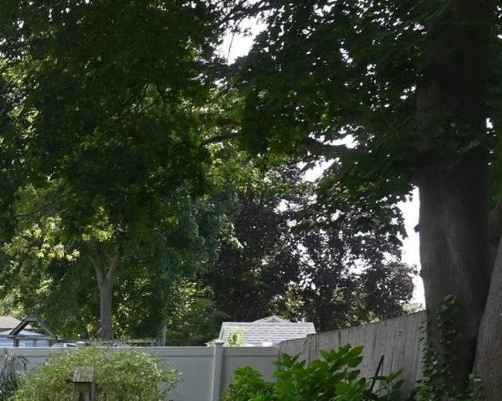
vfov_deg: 20.2
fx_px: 1055
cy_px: 478
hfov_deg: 21.7
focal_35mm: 71
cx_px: -278
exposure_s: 1/160
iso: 100
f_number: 7.1
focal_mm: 16
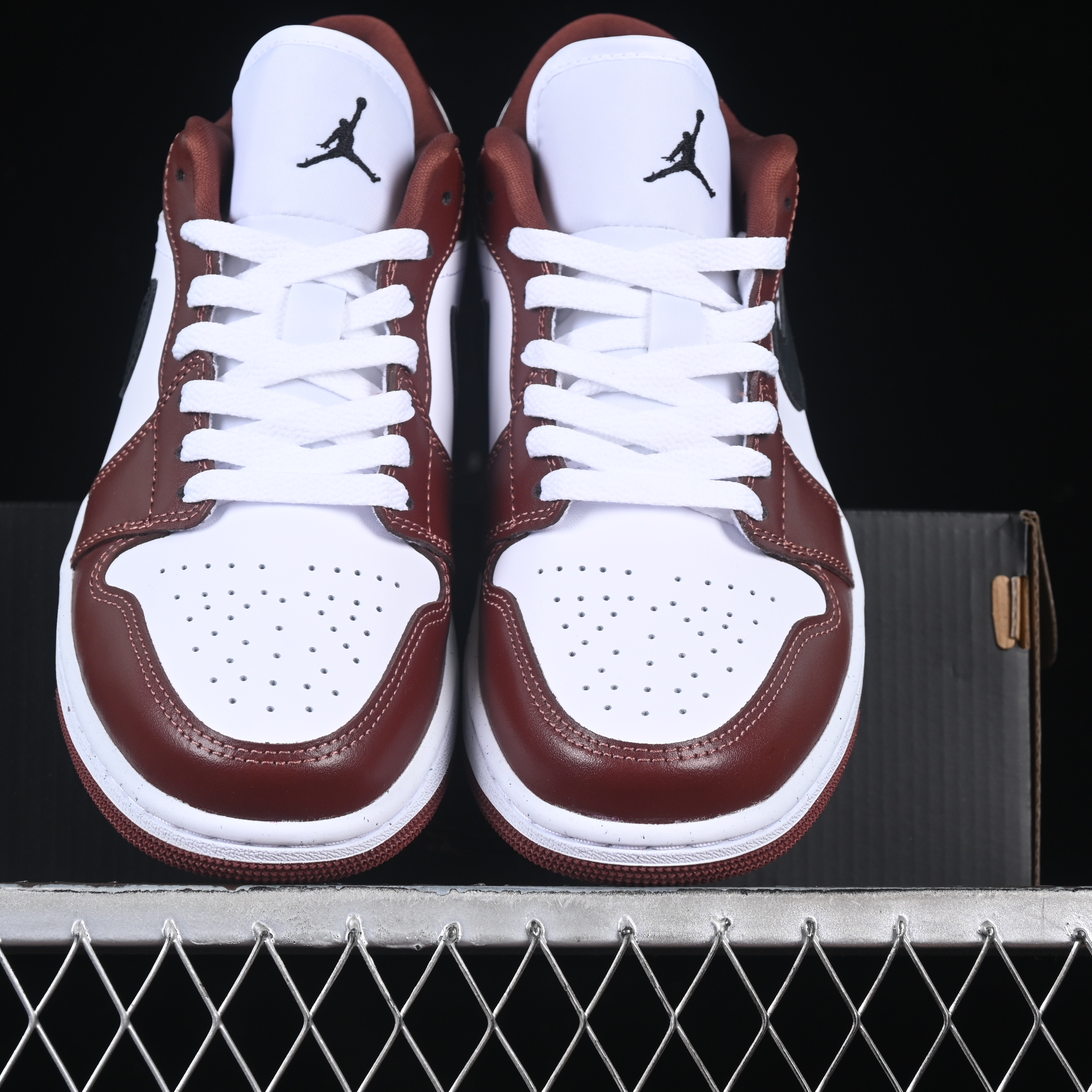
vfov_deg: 18.1
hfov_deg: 18.1
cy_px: 545
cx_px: 479
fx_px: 3426
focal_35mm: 96
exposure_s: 1/60
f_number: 7.1
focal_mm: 50
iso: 160
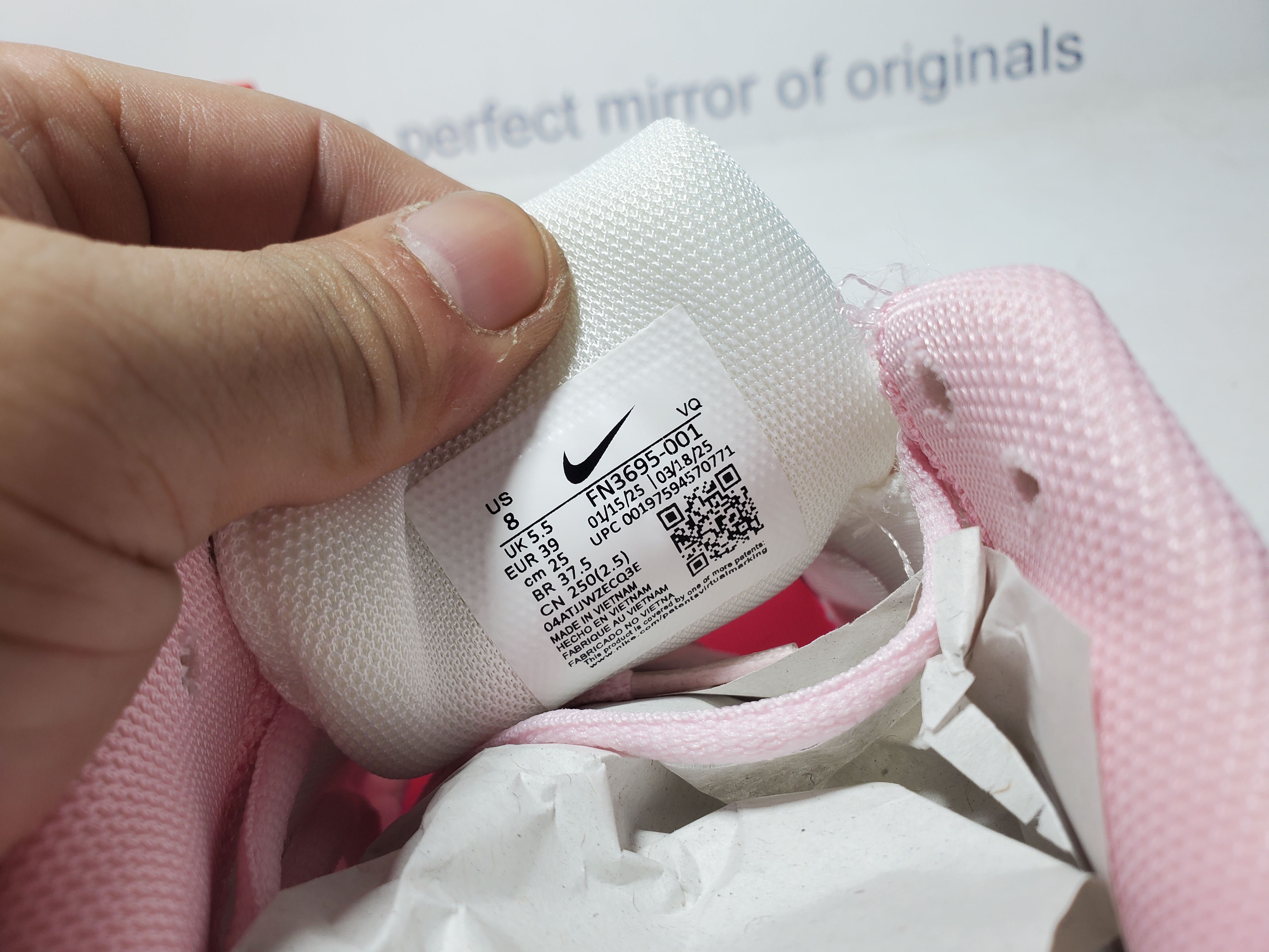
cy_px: 476
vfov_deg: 53.1
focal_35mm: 26
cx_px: 634
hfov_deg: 67.3
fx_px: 953
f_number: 2.4
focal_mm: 4.3
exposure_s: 1/191
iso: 50
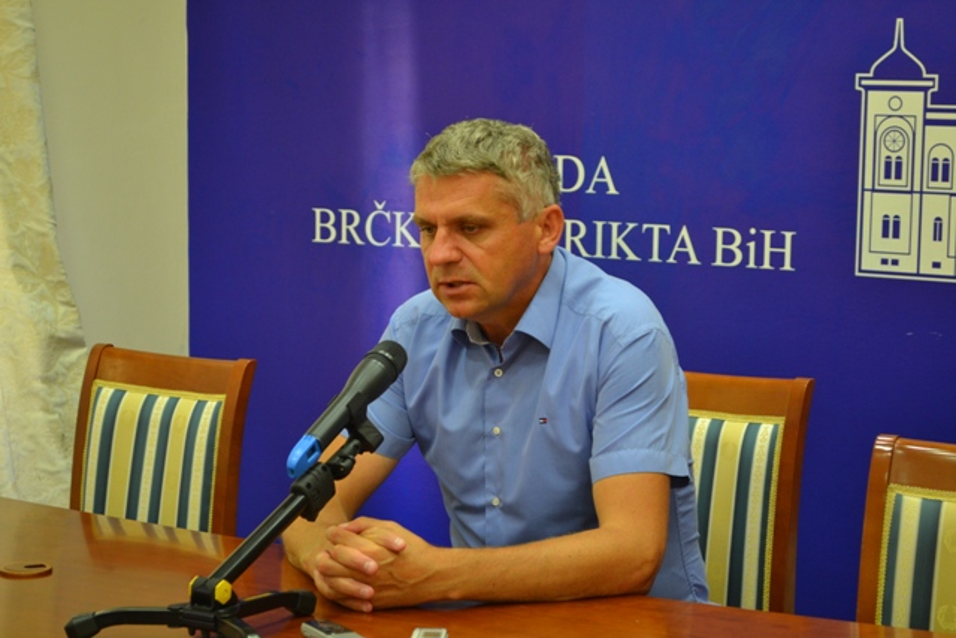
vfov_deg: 16.6
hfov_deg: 24.6
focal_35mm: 82
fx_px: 2191
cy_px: 319
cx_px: 478
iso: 900
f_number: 5.6
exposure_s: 1/30
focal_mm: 55
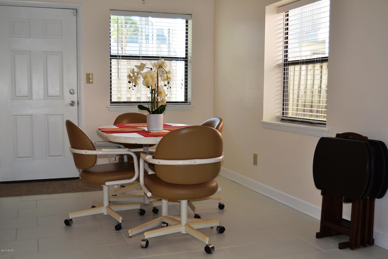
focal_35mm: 39
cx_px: 194
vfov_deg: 34.2
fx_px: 420
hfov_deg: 49.6
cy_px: 130
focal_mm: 26
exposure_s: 1/125
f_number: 4
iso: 220
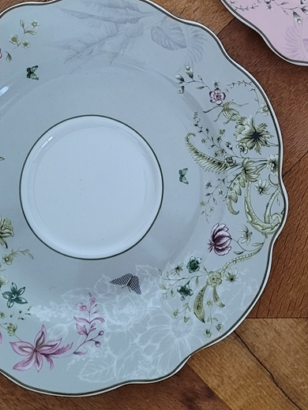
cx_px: 253
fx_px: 759
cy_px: 80
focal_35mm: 64
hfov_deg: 22.6
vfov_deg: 29.5
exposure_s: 1/40
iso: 500
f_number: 1.8
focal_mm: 5.4
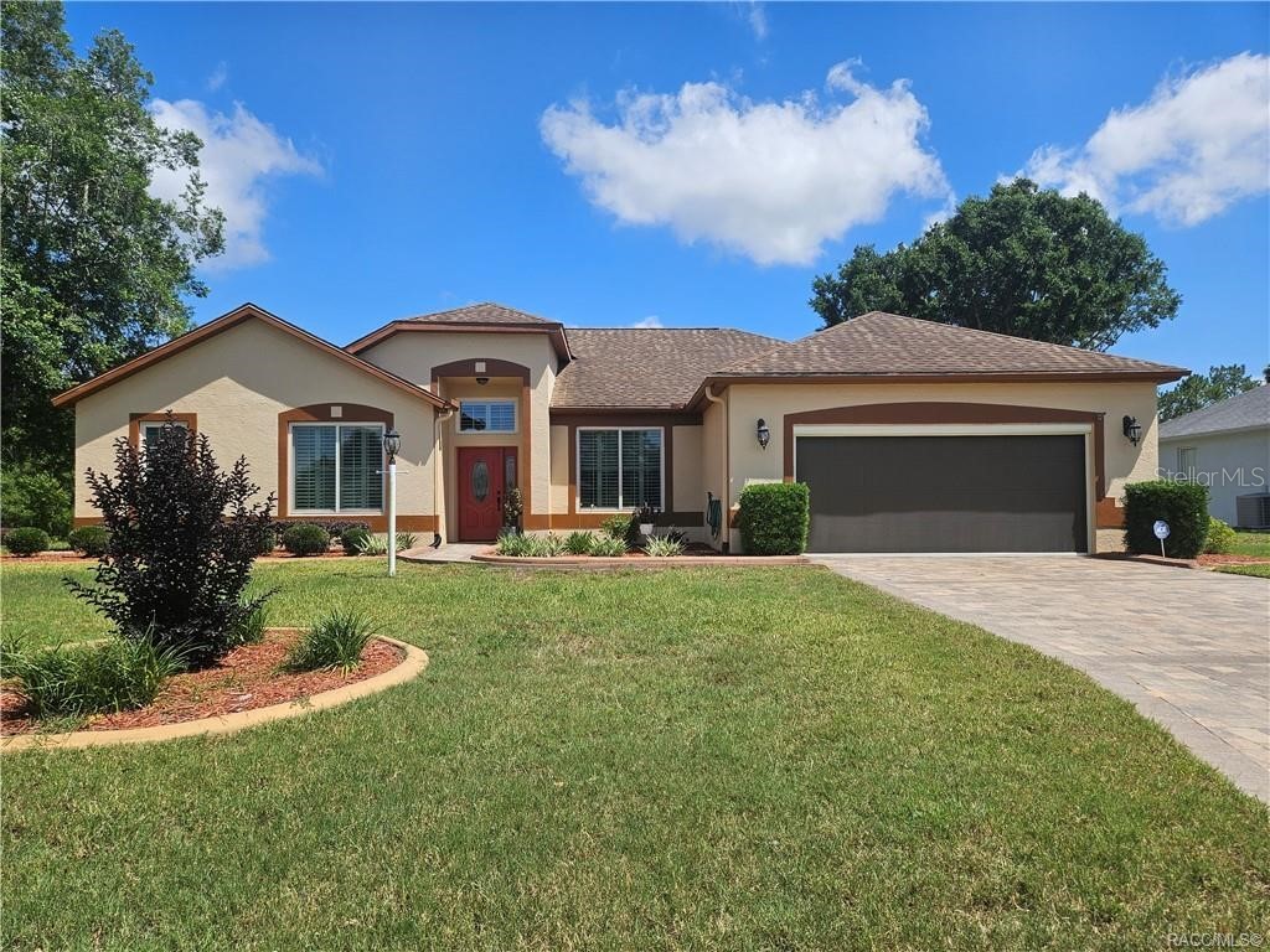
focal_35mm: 23
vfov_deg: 58.9
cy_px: 476
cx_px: 635
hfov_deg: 73.9
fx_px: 844
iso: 25
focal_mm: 5.4
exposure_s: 1/2404
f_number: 1.8
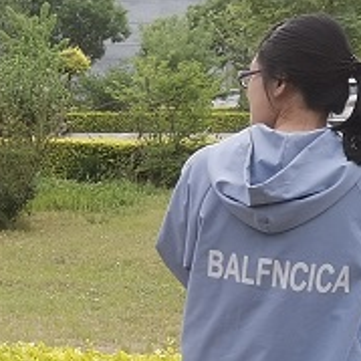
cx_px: -264
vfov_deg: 11.9
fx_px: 1711
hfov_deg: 11.3
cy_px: 347
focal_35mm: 145
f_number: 1.8
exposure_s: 1/293
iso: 50
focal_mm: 4.75
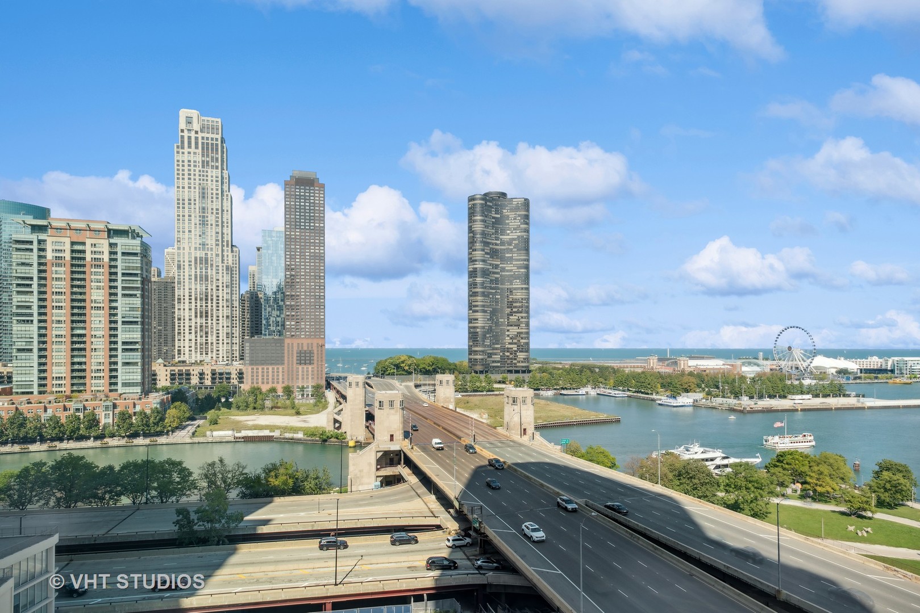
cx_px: 460
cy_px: 306
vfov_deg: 62.0
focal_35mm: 20
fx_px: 511
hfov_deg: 84.0
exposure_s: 1/250
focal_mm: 20
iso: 100
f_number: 8
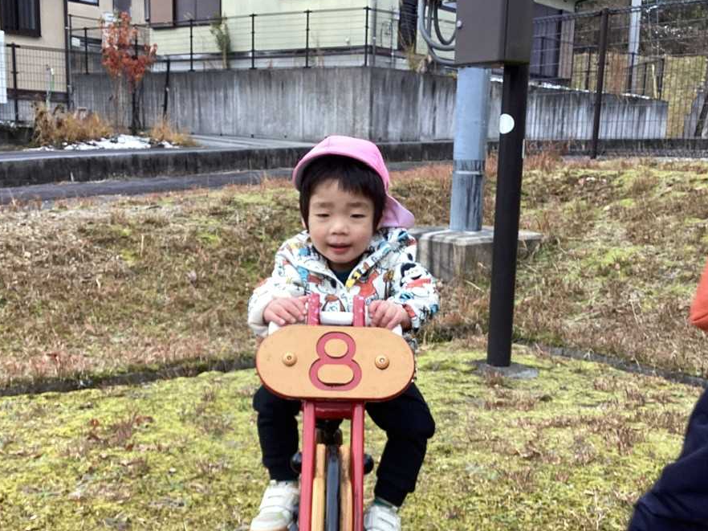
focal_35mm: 45
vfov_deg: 31.9
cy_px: 351
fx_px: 920
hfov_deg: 42.1
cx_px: 363
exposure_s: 1/120
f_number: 2.4
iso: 40
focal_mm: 3.3
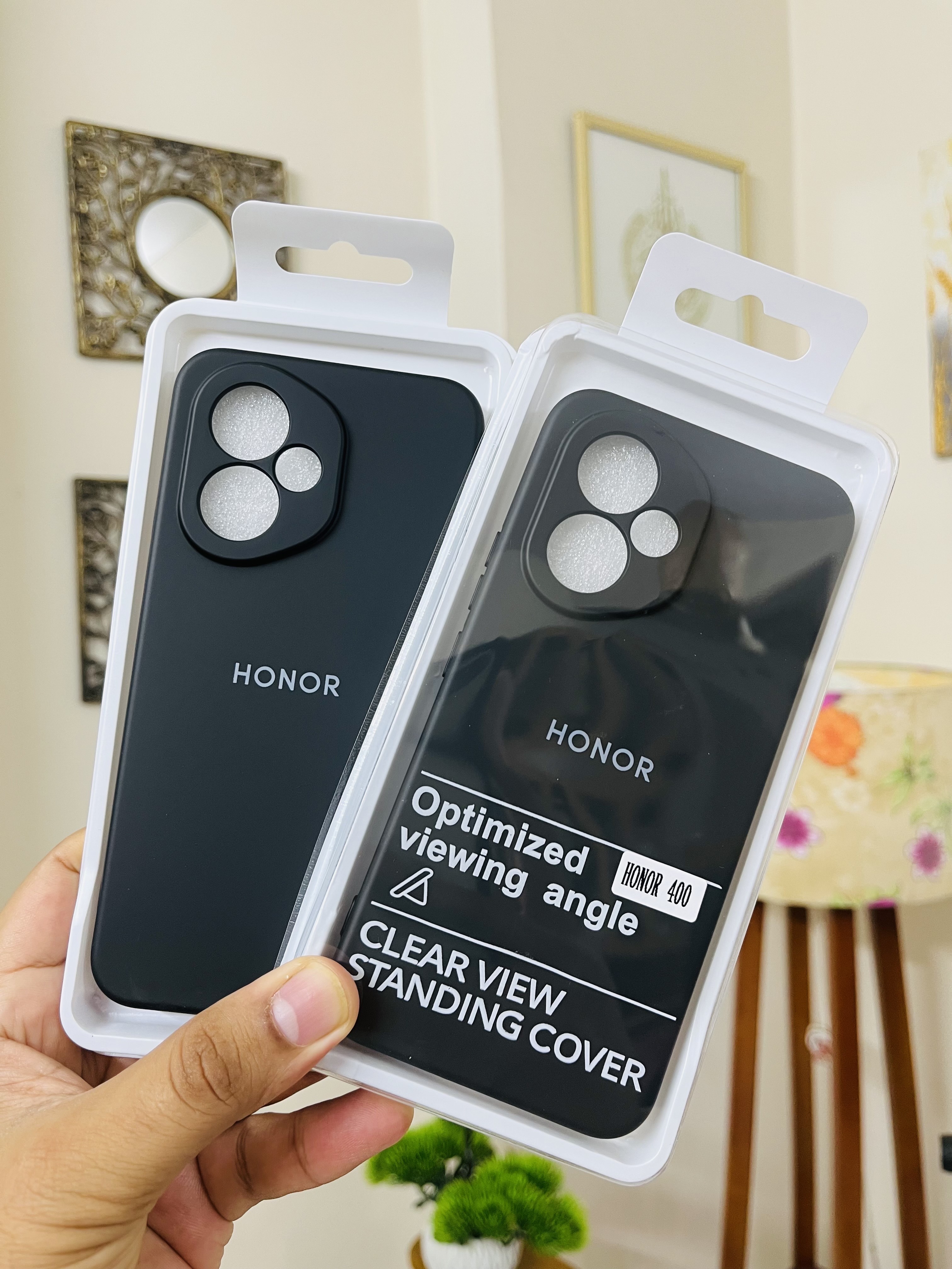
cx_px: 476
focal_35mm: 26
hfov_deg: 53.1
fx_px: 953
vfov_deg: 67.3
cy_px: 634
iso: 100
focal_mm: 5.1
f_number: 1.6
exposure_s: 1/50
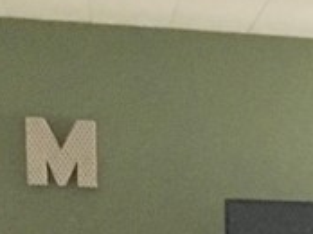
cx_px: 543
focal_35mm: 171
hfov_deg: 10.9
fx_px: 1544
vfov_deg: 8.1
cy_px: 522
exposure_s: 1/4
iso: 320
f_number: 2.2
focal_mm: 4.15
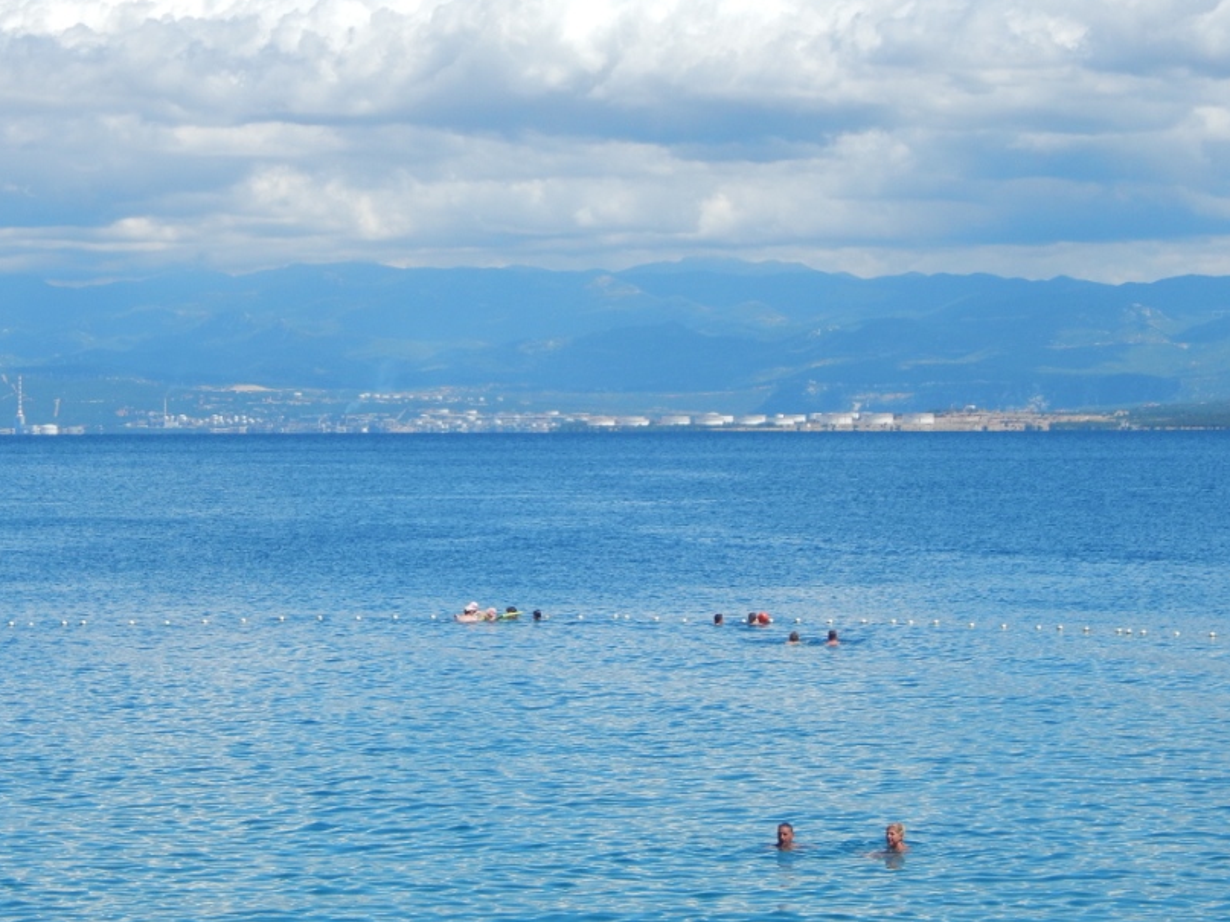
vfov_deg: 12.6
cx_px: 625
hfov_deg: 16.7
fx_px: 4192
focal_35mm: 118
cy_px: 465
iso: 125
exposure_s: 1/1250
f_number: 4.4
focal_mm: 16.6
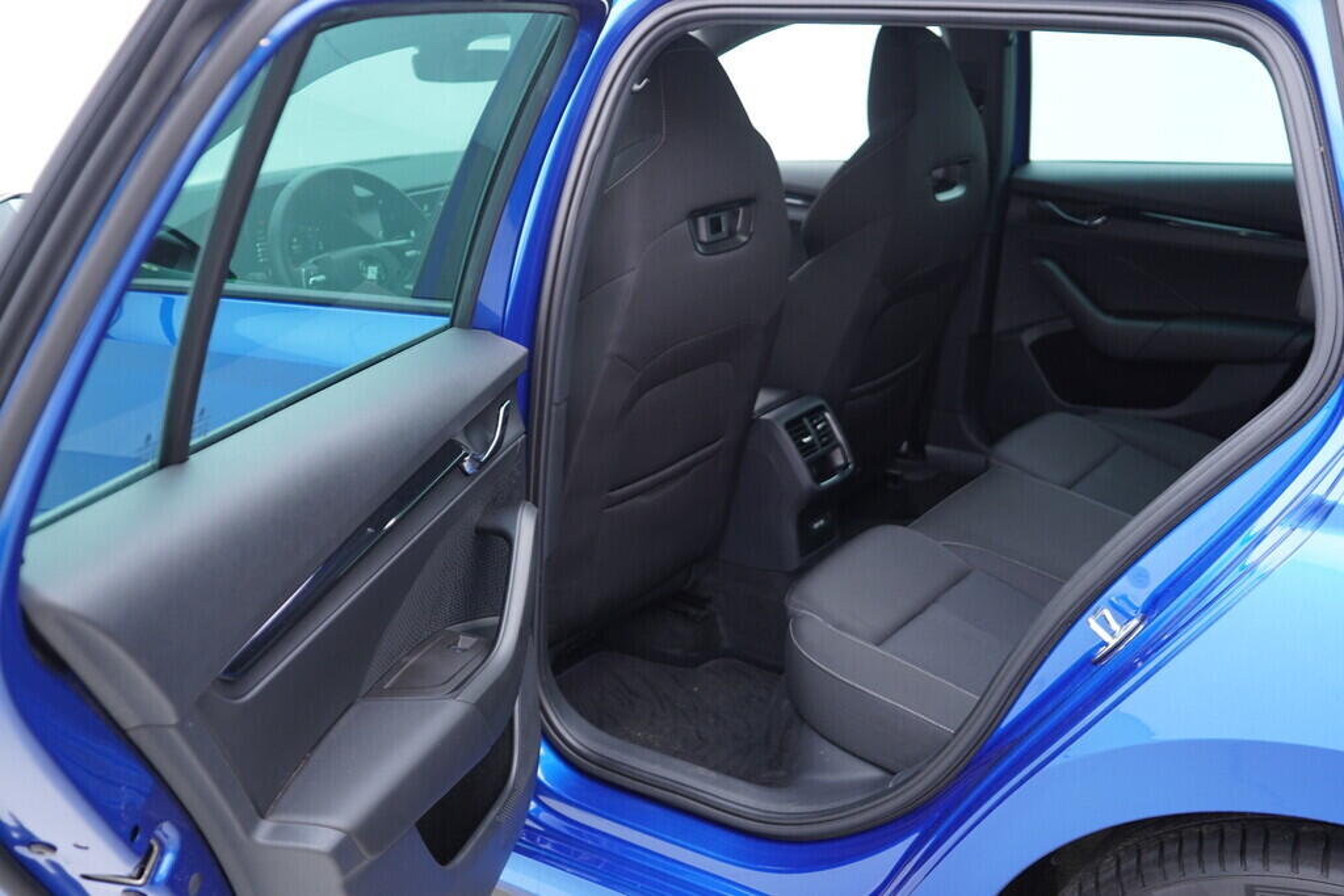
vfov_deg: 36.9
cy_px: 448
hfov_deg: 53.1
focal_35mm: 36
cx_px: 672
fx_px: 1344
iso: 250
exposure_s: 1/40
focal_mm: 24
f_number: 2.8
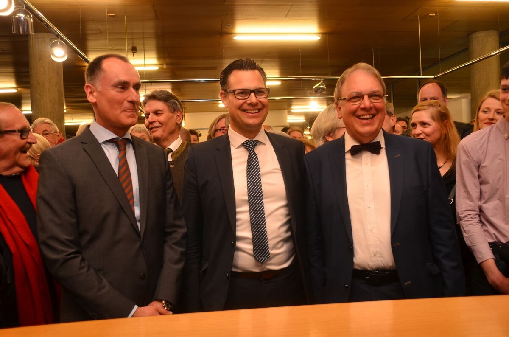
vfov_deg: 43.4
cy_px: 168
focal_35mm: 30
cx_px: 254
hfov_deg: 62.0
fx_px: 423
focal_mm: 20
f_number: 3.5
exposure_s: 1/80
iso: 400
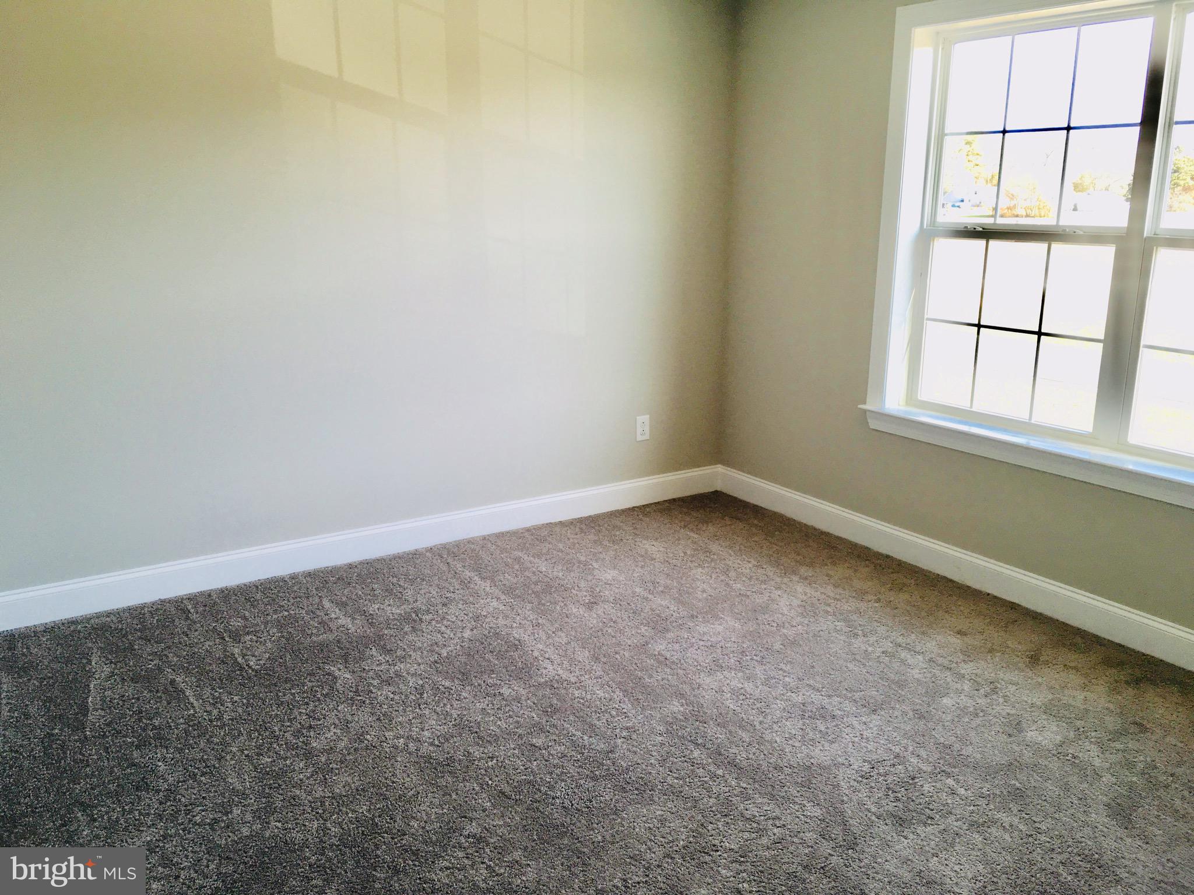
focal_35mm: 29
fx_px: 1000
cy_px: 448
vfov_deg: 48.2
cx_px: 597
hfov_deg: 61.7
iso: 40
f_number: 2.2
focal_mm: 4.15
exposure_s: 1/120
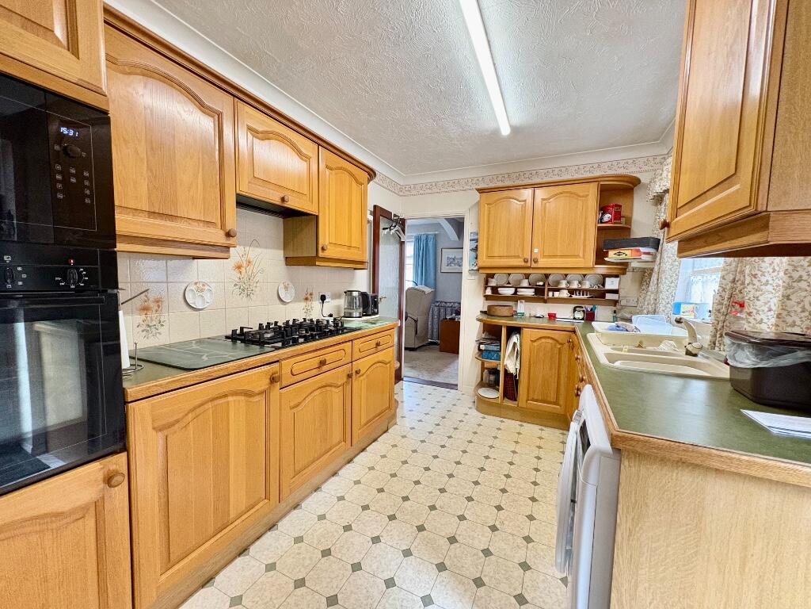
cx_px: 406
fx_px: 328
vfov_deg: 85.7
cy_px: 304
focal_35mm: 14
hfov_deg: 102.1
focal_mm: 2.22
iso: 640
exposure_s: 1/50
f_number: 2.2
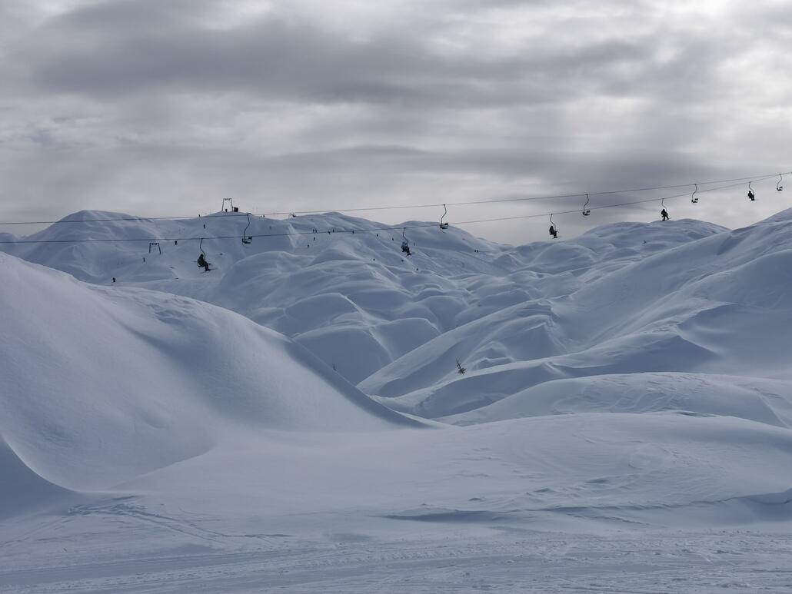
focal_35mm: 51
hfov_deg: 37.5
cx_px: 396
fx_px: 1167
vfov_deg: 28.6
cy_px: 297
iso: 50
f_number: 1.8
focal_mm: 5.58
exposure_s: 1/10000
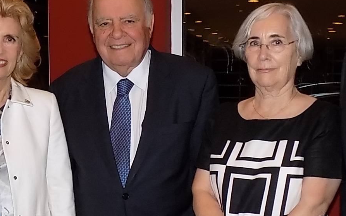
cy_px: 151
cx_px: 153
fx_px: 585
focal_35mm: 62
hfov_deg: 32.9
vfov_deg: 20.8
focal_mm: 4
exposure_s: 1/30
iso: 200
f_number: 3.1
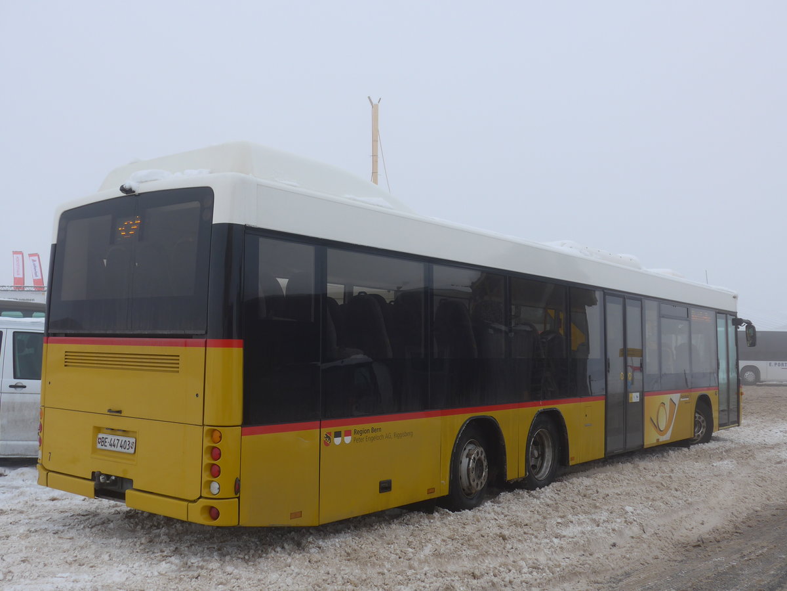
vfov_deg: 39.7
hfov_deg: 51.4
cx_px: 394
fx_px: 818
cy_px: 296
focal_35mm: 36
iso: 80
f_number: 2.8
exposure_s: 1/800
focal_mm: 7.5
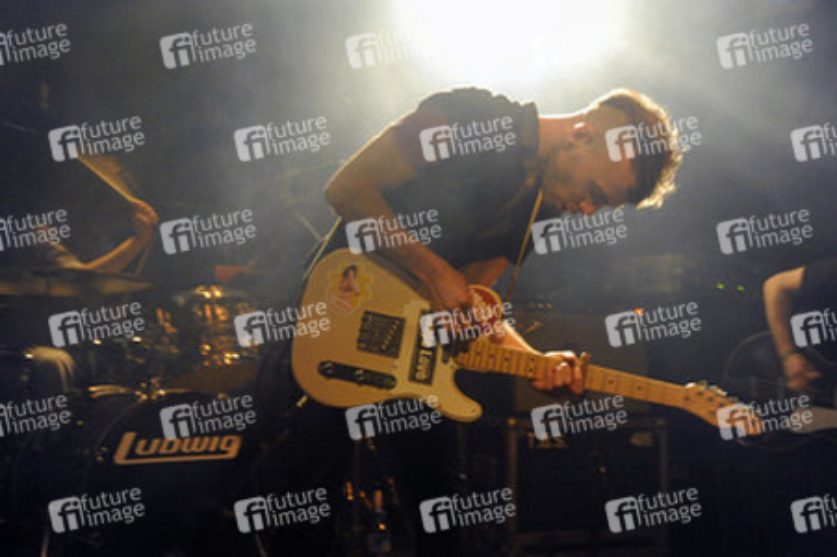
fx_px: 1115
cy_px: 278
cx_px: 418
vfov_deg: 28.0
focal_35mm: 48
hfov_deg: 41.1
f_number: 5
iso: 6400
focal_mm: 48
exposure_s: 1/50
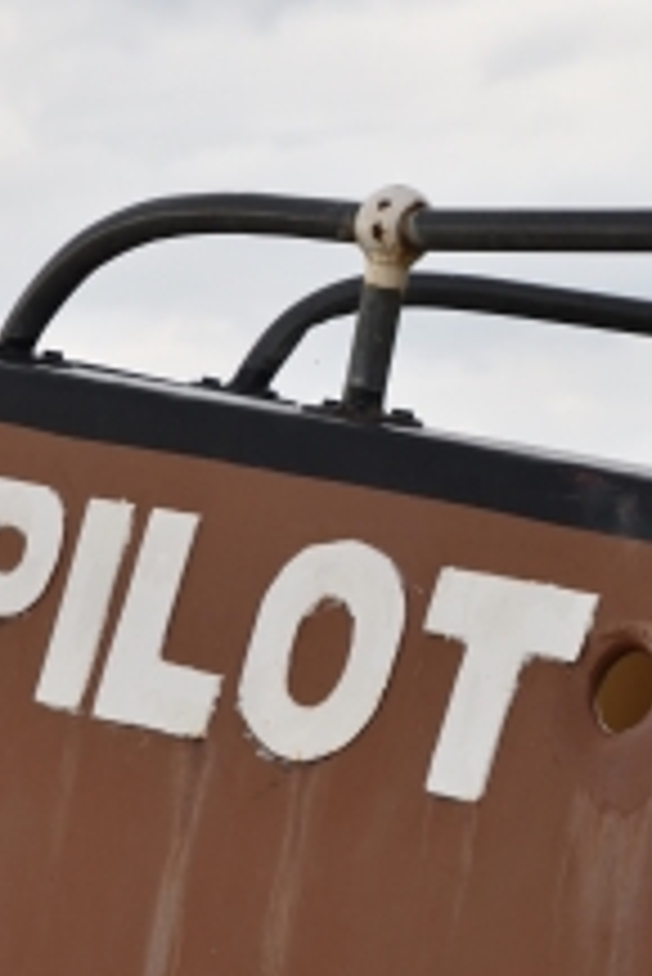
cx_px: 36
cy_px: 893
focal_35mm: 251
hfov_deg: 5.5
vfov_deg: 8.2
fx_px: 6807
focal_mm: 78
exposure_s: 1/250
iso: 280
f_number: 8
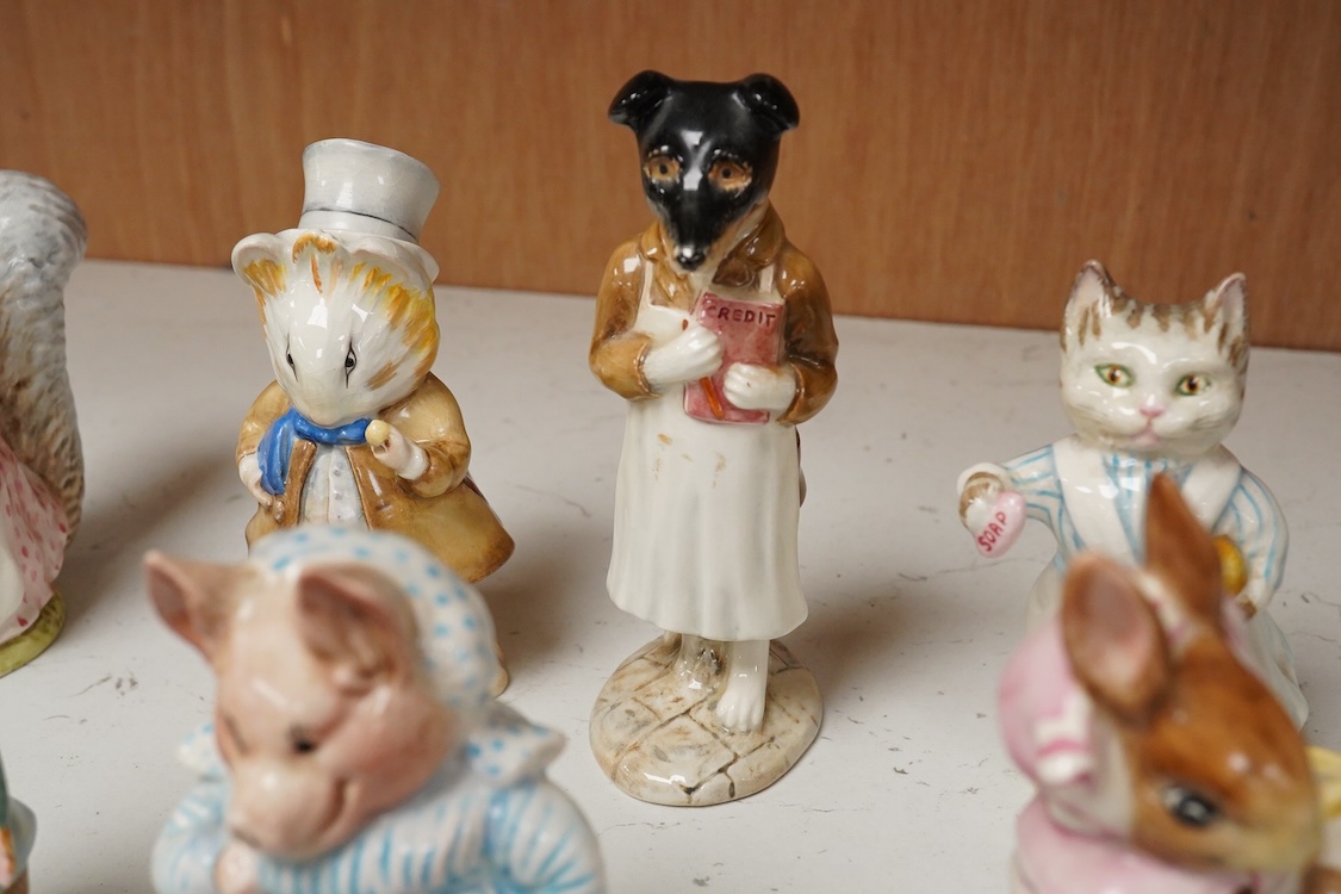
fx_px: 1676
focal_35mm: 45
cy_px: 447
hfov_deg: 43.6
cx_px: 670
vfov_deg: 29.9
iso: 2500
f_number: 13
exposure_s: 1/160
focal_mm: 30
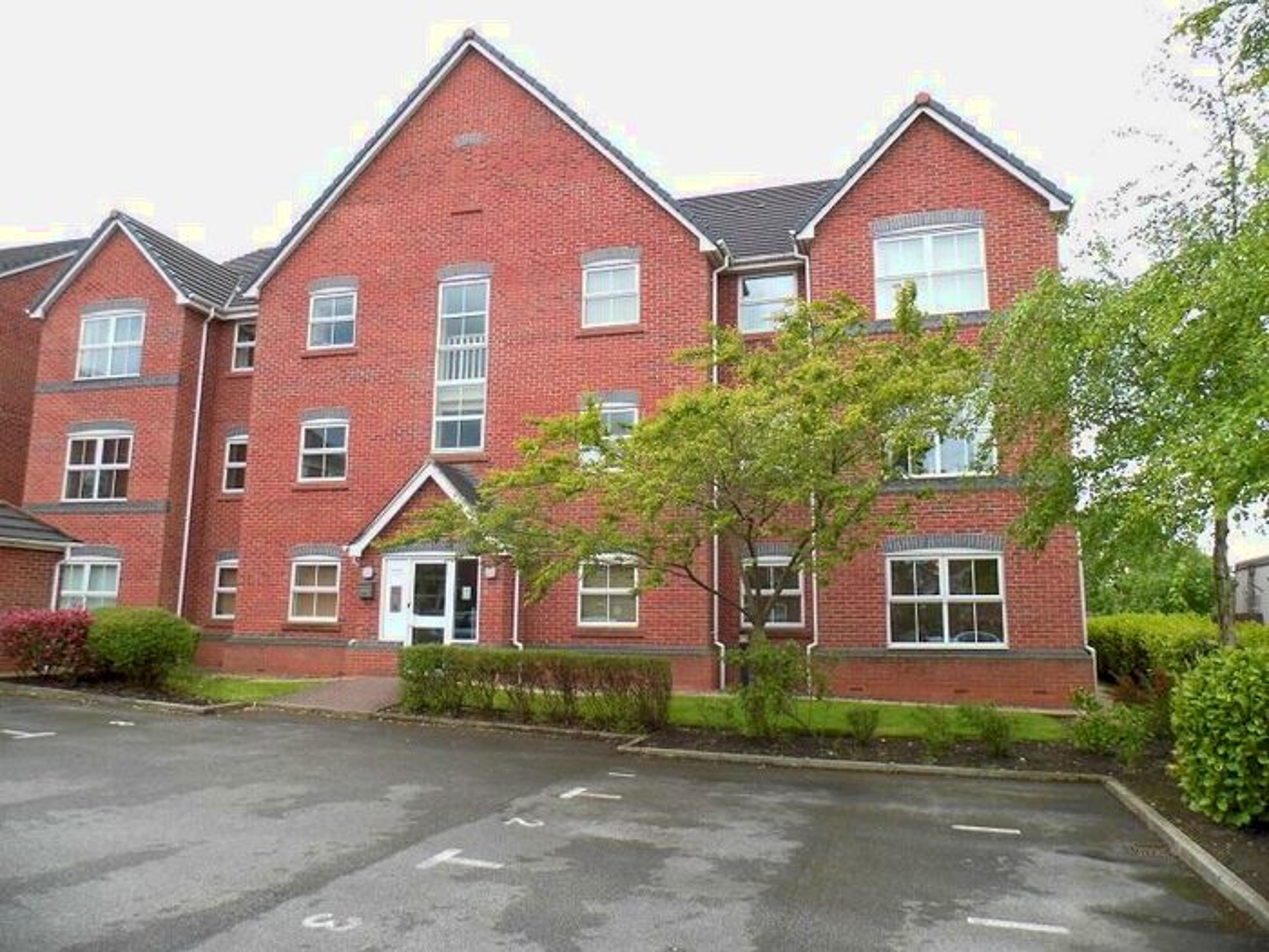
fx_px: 916
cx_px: 634
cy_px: 476
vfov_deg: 54.9
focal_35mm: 25
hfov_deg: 69.4
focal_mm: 4.5
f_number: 3.1
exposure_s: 1/250
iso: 100
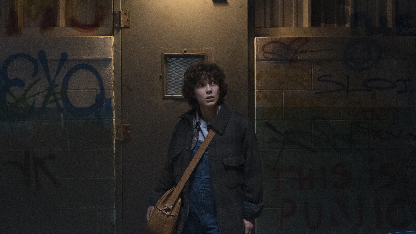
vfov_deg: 15.9
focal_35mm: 76
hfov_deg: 27.9
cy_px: 123
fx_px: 838
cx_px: 208
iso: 12800
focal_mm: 48
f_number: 5.6
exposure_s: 1/125
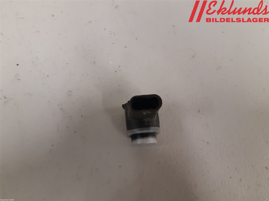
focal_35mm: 26
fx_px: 202
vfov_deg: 53.1
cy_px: 100
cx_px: 134
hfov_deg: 67.3
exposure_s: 1/50
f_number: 1.7
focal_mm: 3.93
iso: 200
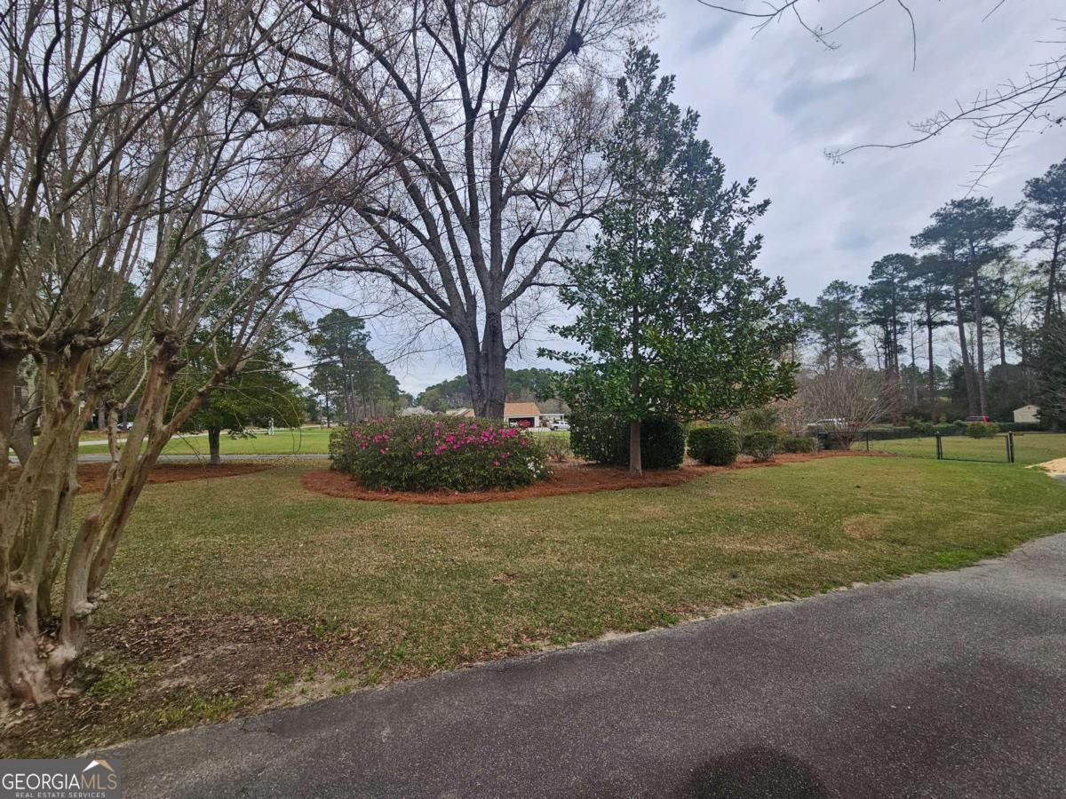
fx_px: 400
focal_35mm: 13
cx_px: 533
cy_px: 400
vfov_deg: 89.9
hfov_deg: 106.2
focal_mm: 2.2
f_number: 2.2
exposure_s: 1/734
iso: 50
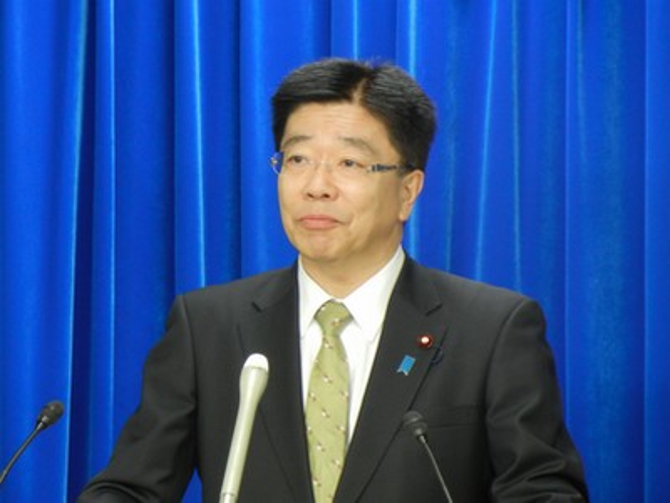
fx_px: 4432
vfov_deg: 6.5
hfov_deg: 8.6
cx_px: 335
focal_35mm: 229
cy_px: 252
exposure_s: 1/17.4
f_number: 4.8
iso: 400
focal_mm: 41.2
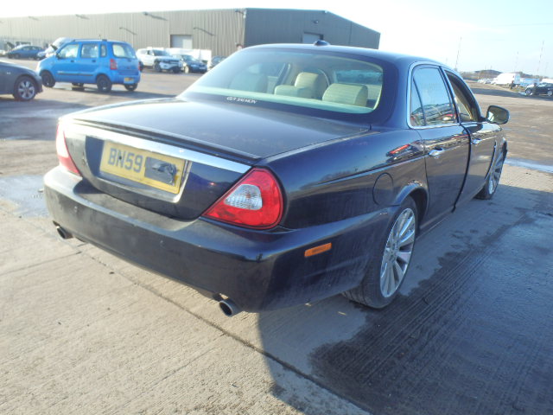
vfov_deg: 49.7
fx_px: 447
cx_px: 276
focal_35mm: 28
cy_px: 208
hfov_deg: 63.4
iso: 125
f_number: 3.9
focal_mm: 5
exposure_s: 1/200
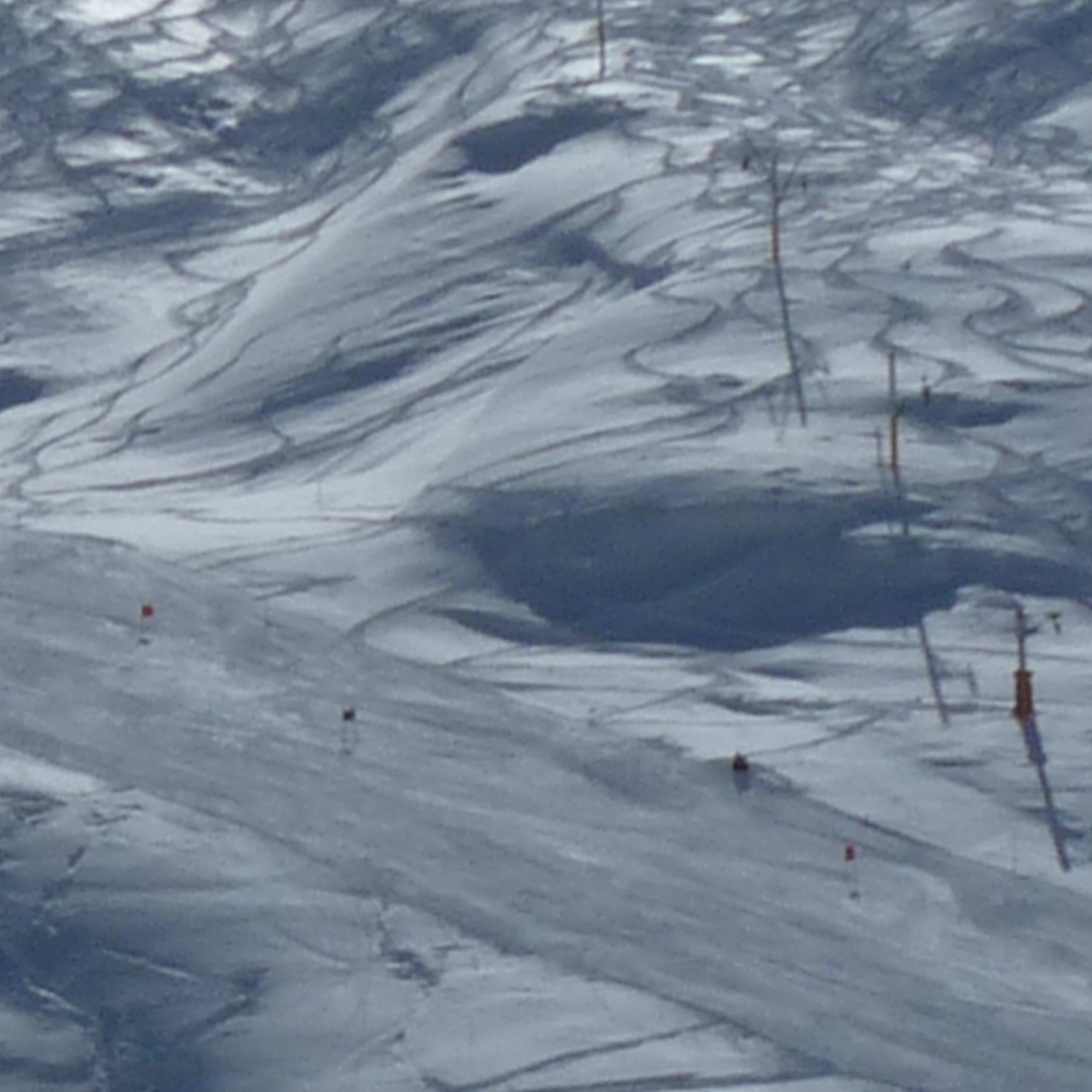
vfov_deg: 11.5
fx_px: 5246
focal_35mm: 147
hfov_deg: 11.6
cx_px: -338
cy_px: 1514
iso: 100
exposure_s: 1/1600
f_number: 8
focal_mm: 4.8
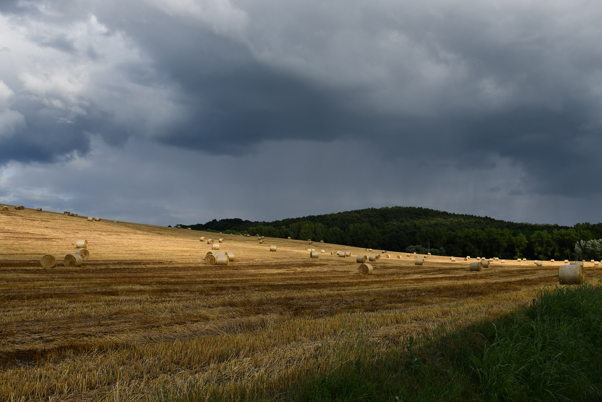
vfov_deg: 36.9
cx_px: 301
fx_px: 602
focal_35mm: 36
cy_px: 201
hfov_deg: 53.1
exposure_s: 1/400
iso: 100
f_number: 7.1
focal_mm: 24
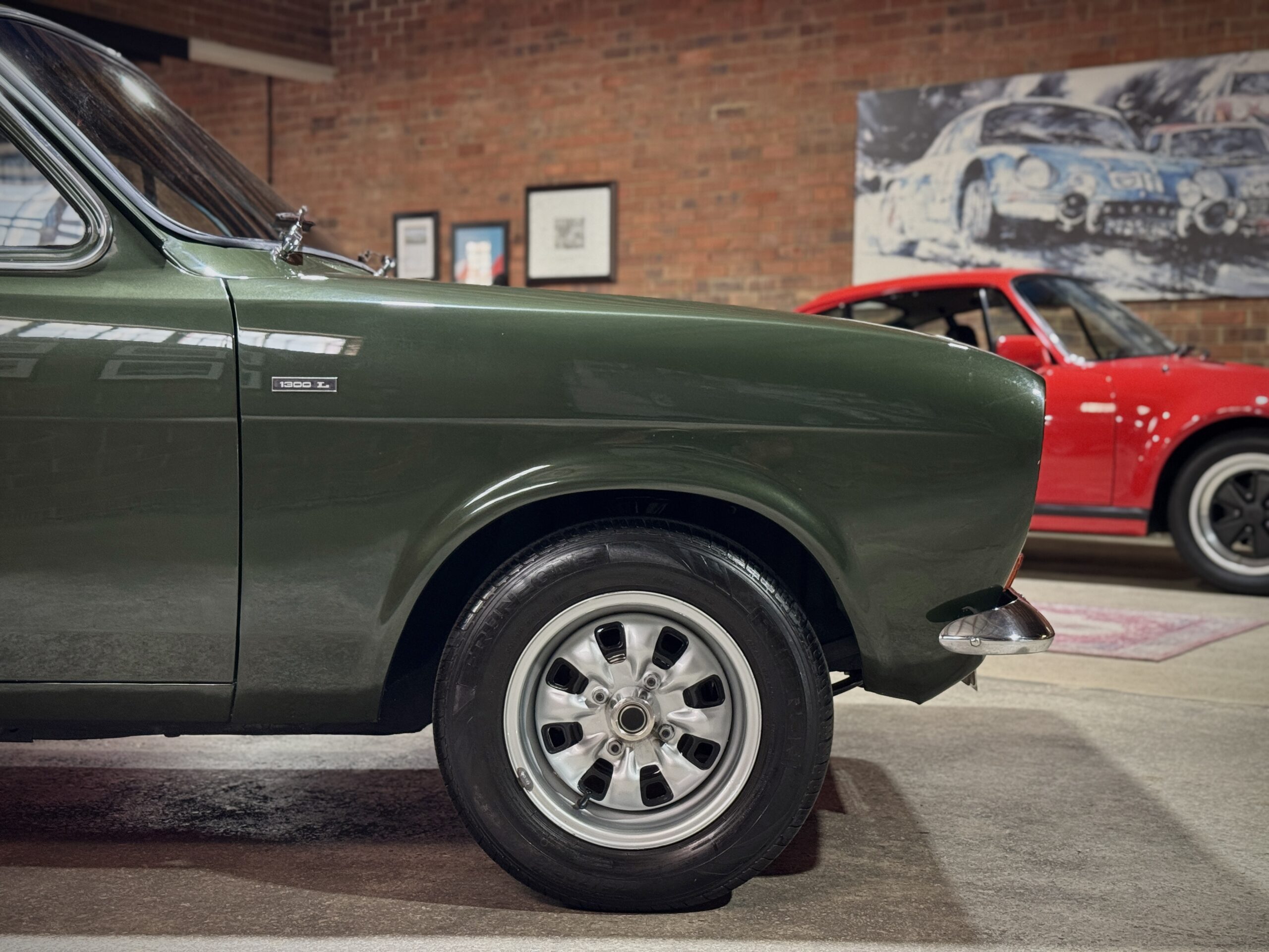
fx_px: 1760
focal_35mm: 48
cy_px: 476
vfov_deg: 30.3
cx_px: 634
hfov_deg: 39.7
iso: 400
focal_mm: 6.76
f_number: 1.78
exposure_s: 1/33
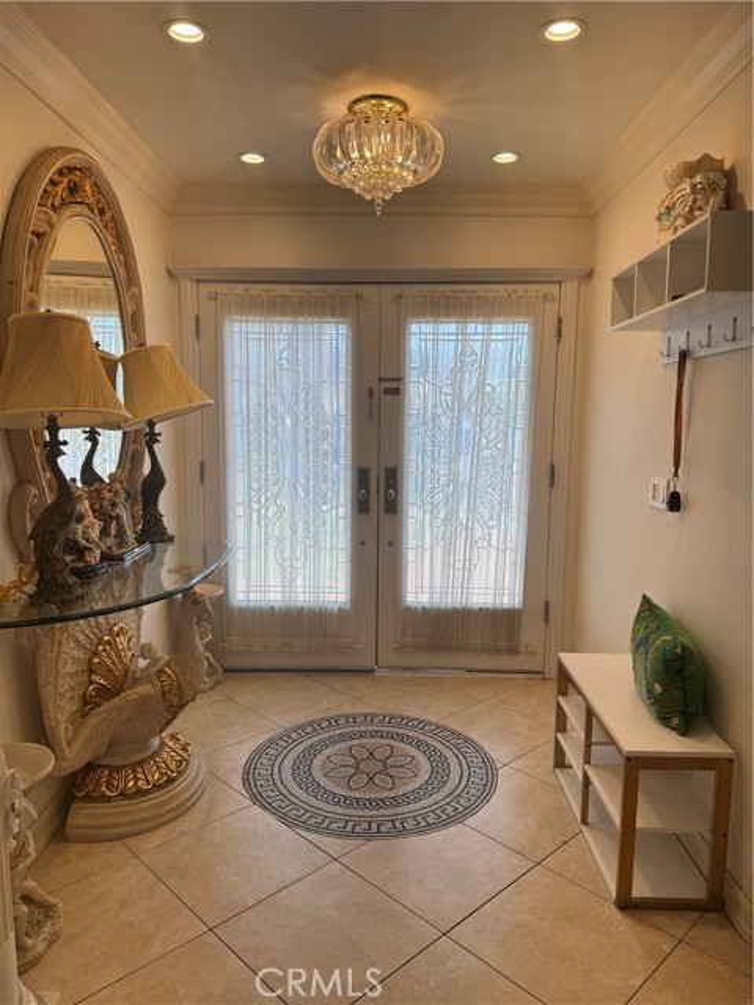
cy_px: 502
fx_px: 697
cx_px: 377
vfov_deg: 71.6
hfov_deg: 56.8
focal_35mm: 24
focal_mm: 6.76
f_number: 1.78
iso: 80
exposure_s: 1/340
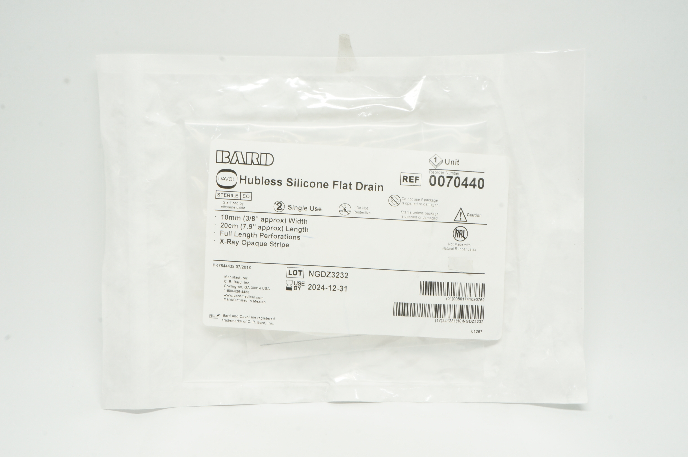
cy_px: 228
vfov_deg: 32.9
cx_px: 344
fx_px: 773
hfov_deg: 48.0
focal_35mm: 40
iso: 400
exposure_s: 1/5
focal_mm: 27
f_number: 20
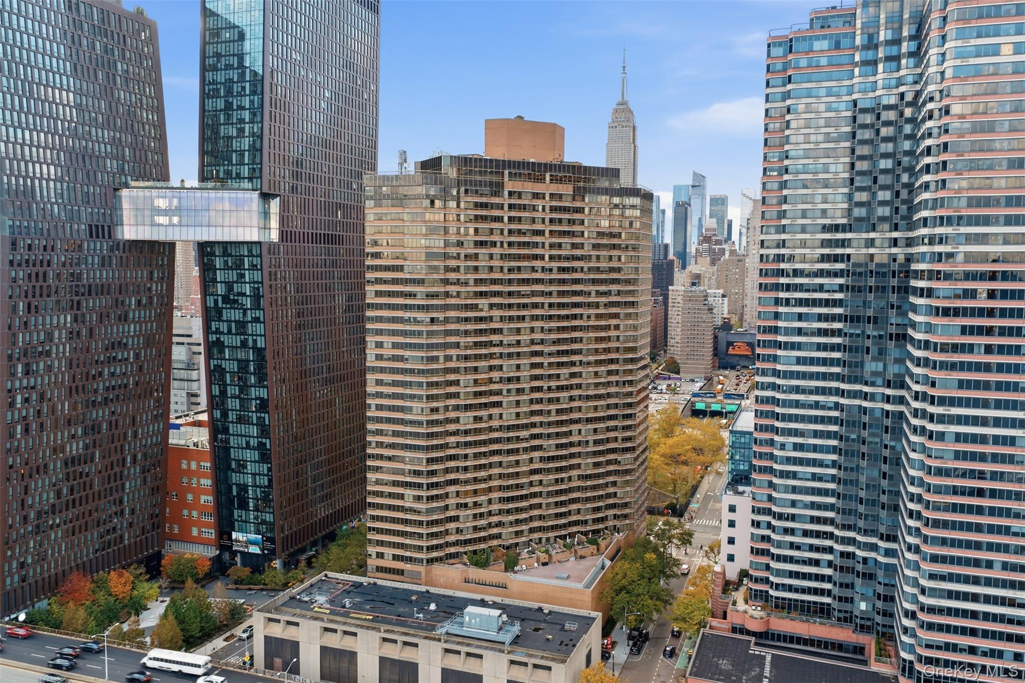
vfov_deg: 46.4
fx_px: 797
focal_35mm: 28
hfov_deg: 65.5
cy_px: 342
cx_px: 512
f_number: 2.8
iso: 400
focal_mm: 14.4
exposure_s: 1/320
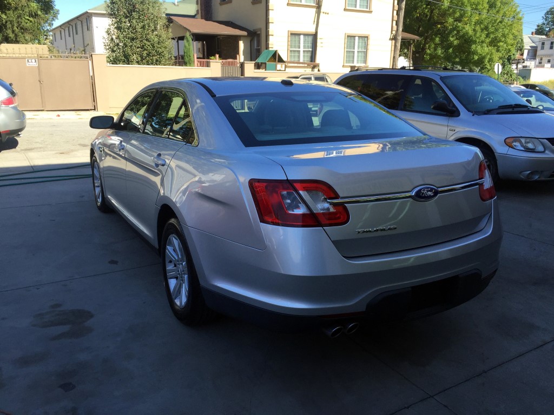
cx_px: 277
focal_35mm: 29
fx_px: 464
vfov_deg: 48.2
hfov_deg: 61.7
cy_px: 208
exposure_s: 1/694
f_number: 2.2
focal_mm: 4.15
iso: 32
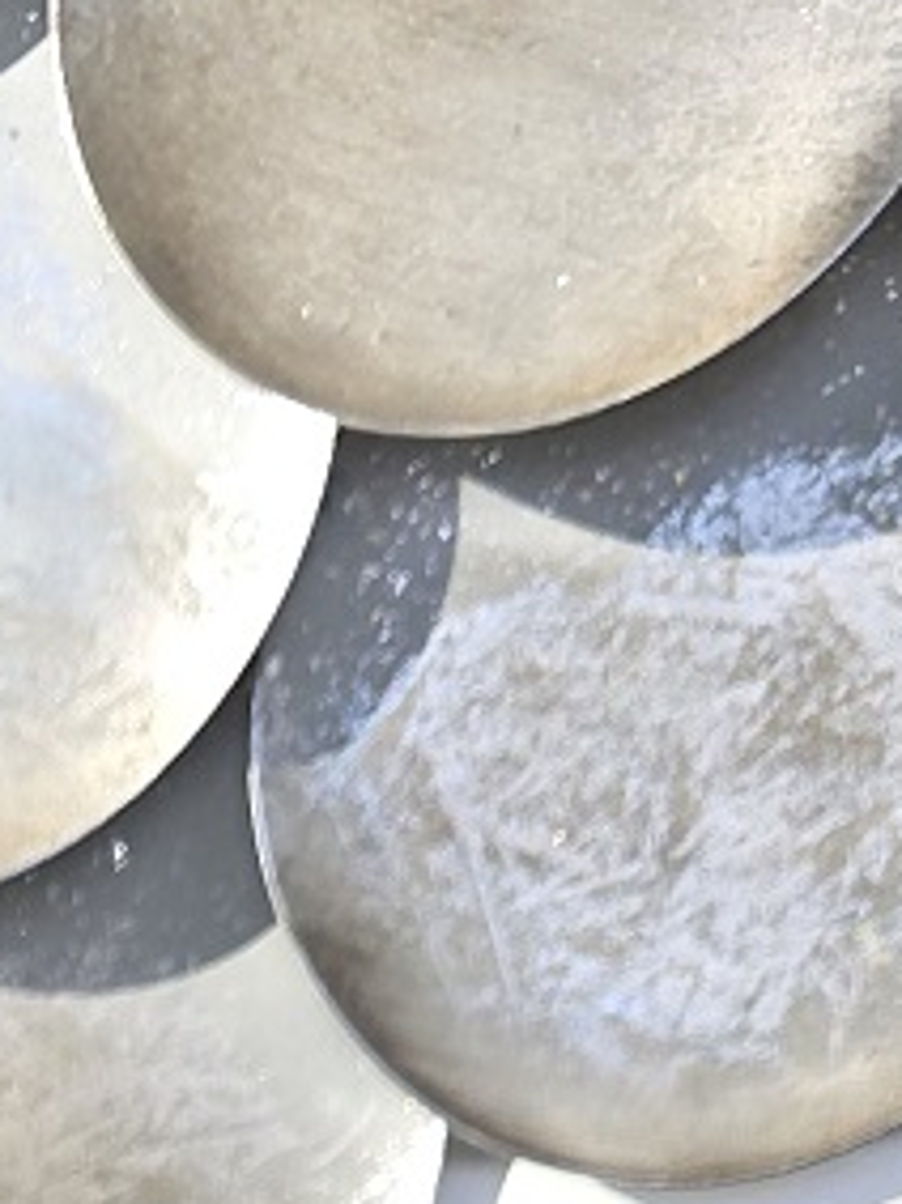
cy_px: 3199
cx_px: -847
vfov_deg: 11.5
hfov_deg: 10.5
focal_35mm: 130
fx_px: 4520
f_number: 1.7
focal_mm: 6.3
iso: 16
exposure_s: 1/100
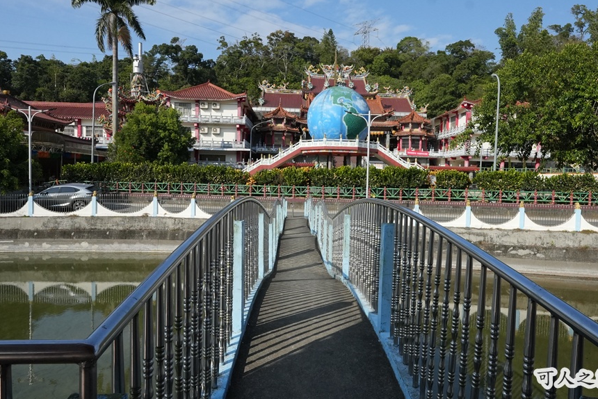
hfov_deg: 71.4
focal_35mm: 25
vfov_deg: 51.3
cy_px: 196
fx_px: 415
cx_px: 318
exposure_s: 1/3200
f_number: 10
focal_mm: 14
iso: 2000
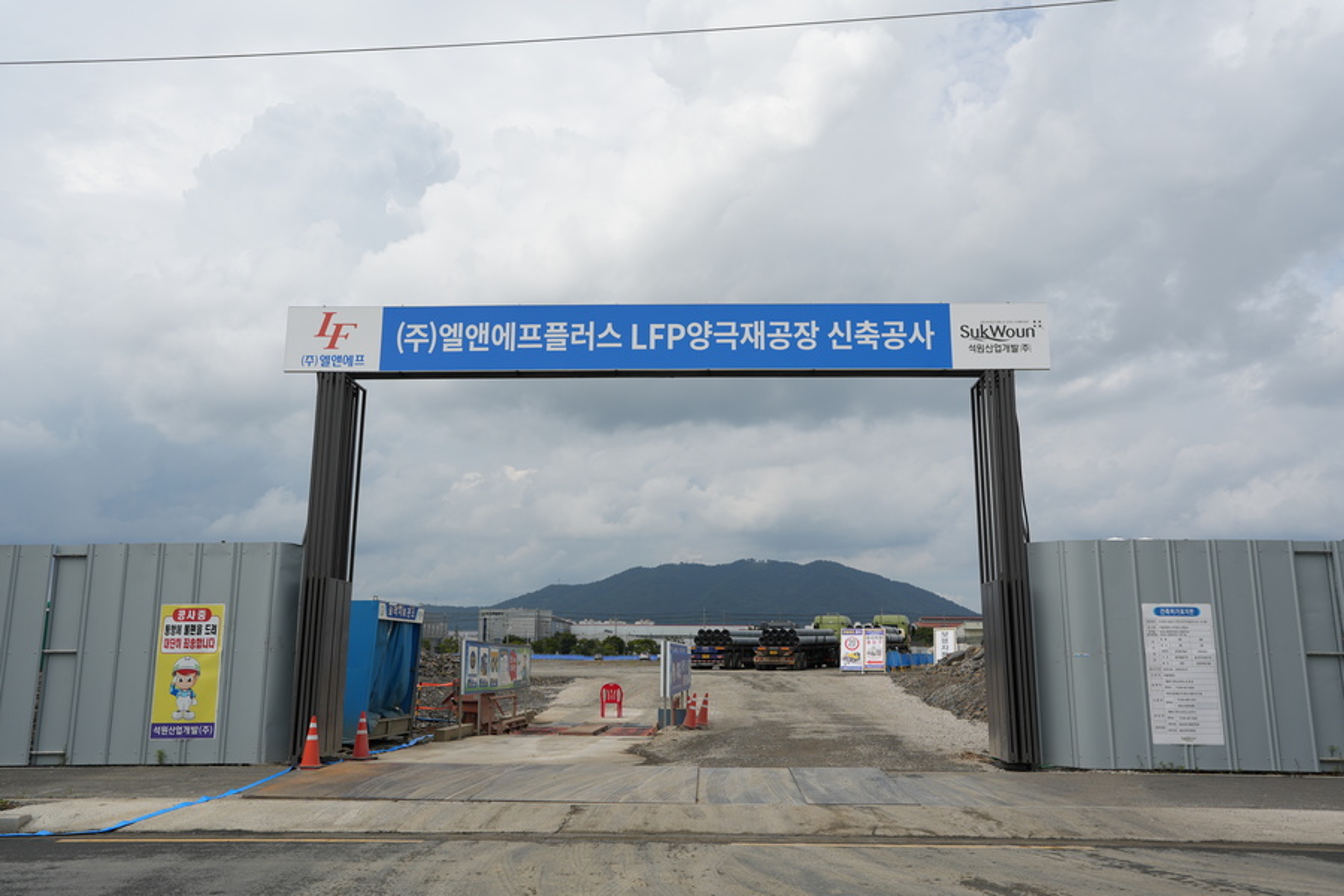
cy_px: 448
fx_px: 1045
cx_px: 672
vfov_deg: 46.4
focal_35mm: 28
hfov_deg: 65.5
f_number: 5
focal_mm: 28
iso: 100
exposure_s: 1/1000
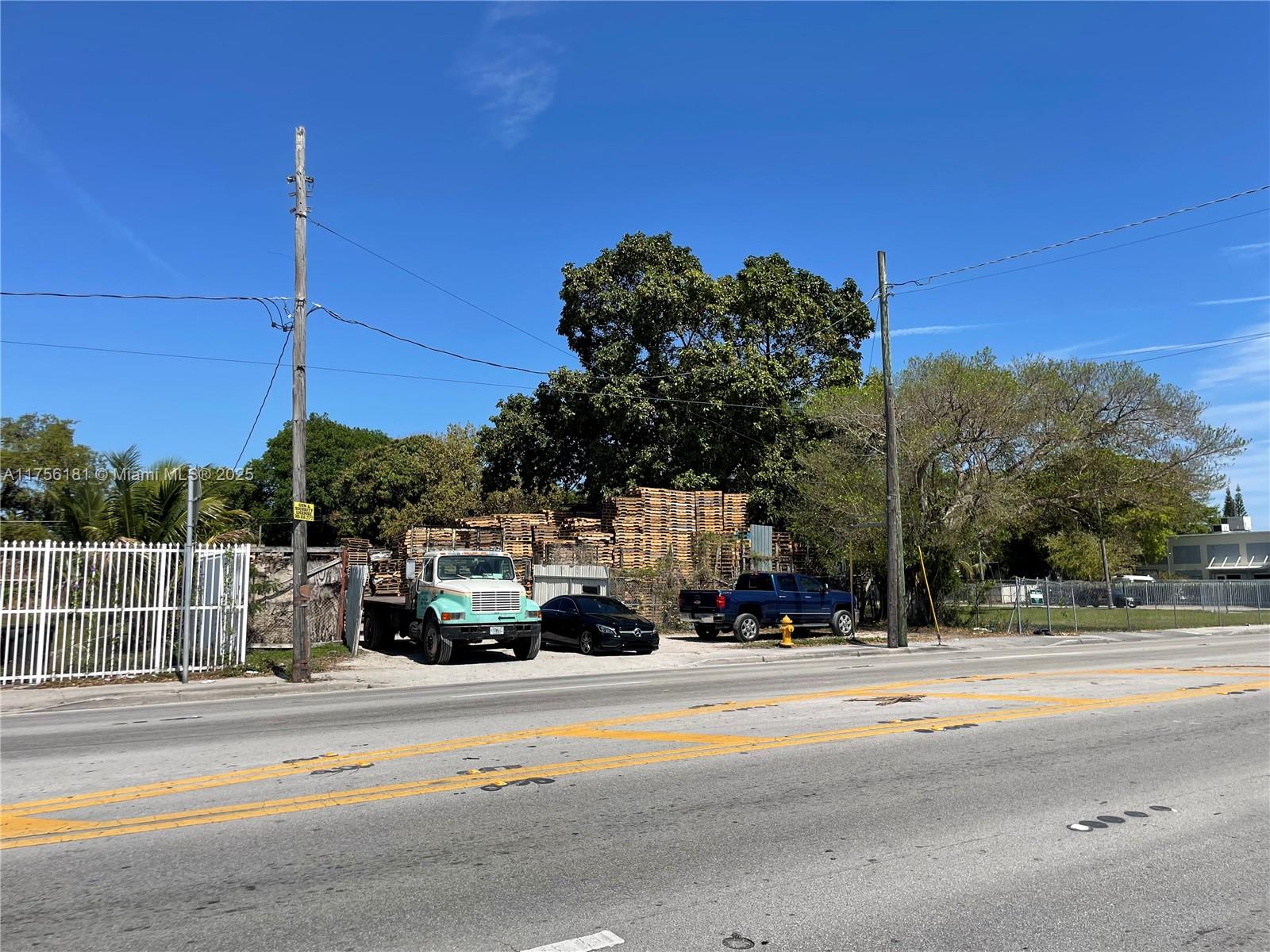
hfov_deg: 67.3
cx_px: 635
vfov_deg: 53.1
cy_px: 476
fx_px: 954
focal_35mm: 26
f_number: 1.6
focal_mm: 4.2
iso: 32
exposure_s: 1/4132
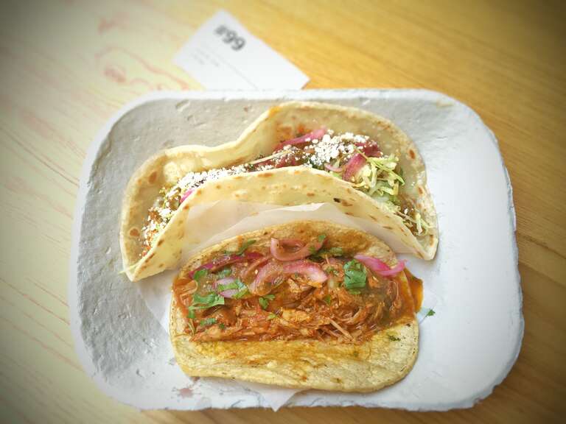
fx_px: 474
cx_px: 283
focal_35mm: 29
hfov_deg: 61.7
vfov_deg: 48.2
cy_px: 212
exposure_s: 1/120
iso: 40
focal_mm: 4.15
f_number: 2.2
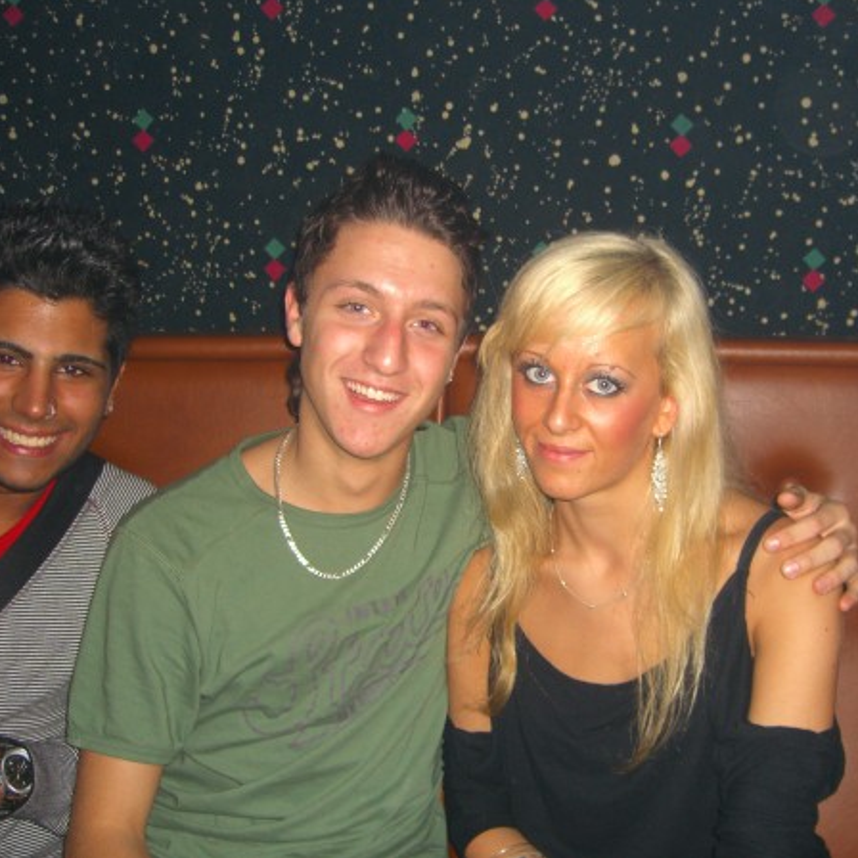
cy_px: 429
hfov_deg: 37.4
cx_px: 529
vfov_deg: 37.6
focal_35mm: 45
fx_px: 1262
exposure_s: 1/60
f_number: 2.8
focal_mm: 7.9
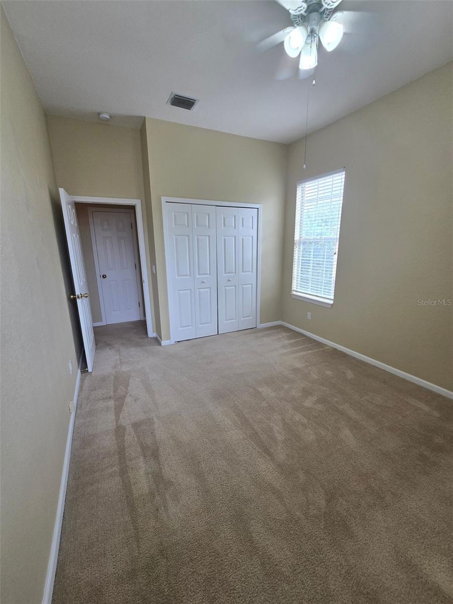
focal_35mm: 13
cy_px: 302
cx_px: 226
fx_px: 227
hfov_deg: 89.9
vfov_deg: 106.2
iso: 80
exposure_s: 1/120
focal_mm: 2.2
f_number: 2.2
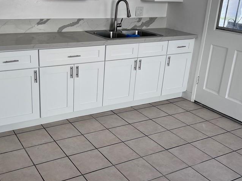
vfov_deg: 34.3
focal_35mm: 42
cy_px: 93
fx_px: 294
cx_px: 97
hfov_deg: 44.6
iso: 50
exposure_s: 1/588
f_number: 1.5
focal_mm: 5.7
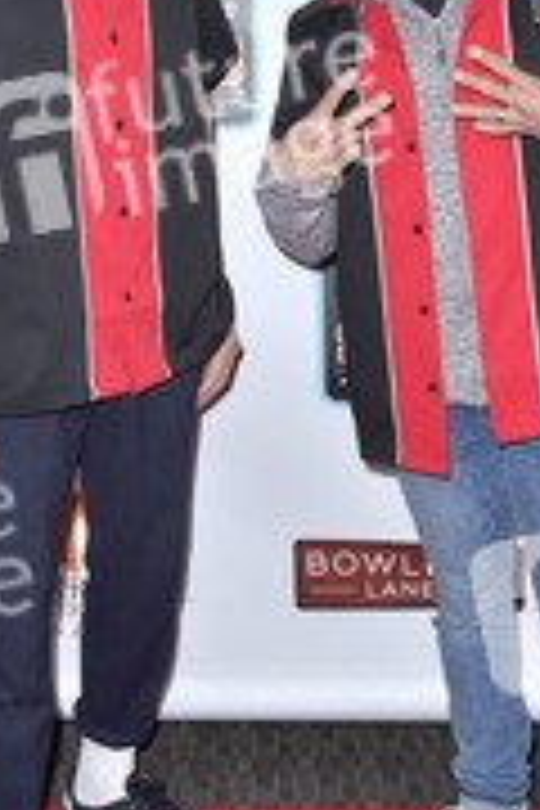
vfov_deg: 28.4
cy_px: 364
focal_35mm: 71
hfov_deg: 19.2
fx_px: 1597
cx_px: 295
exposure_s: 1/250
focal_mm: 32
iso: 320
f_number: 7.1
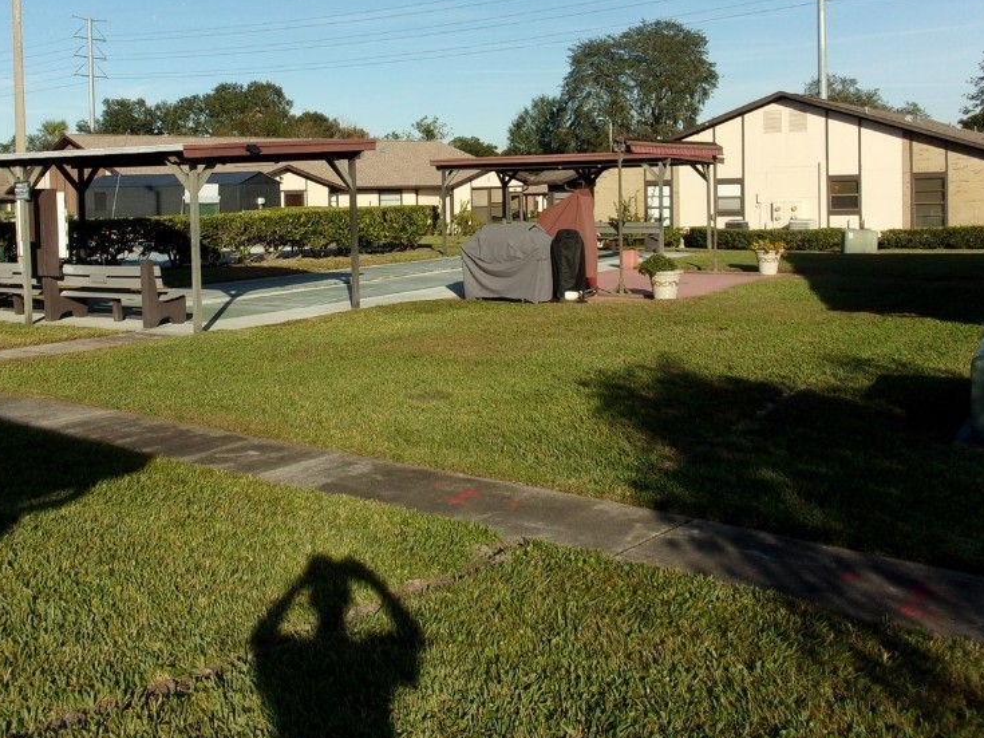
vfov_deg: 36.4
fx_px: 1108
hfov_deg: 47.8
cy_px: 242
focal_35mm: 39
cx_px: 434
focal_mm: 5.1
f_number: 10.8
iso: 80
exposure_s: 1/120
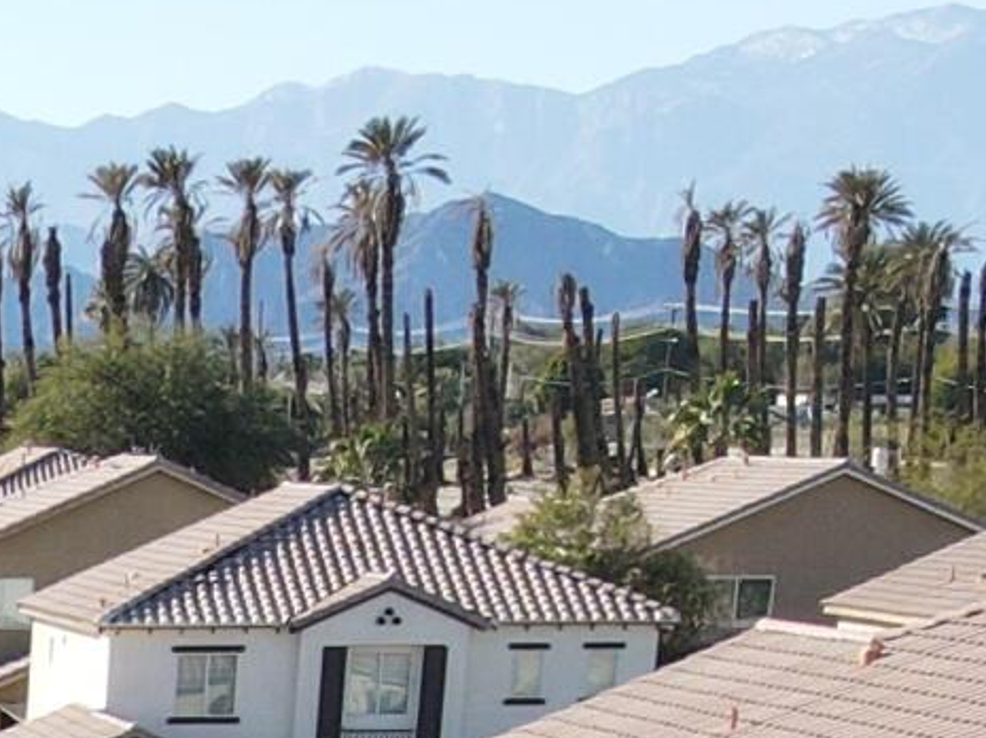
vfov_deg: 8.4
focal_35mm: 155
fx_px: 4412
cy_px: 2053
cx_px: -855
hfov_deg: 11.7
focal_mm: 4.5
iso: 110
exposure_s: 1/400
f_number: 2.8
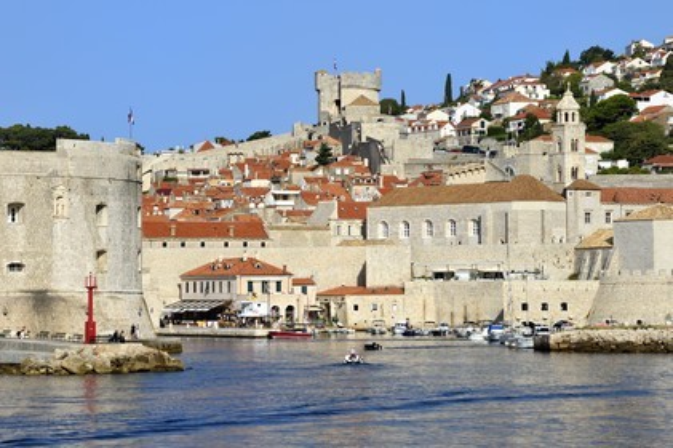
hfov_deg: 14.7
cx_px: 336
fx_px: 2615
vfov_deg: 9.8
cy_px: 224
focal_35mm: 140
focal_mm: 140
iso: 200
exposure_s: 1/320
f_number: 13
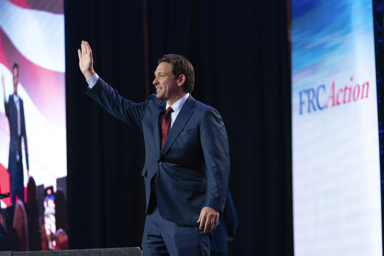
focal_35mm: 144
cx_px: 192
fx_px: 1536
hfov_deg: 14.3
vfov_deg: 9.5
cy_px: 128
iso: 2500
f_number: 3.5
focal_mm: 144
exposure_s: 1/400
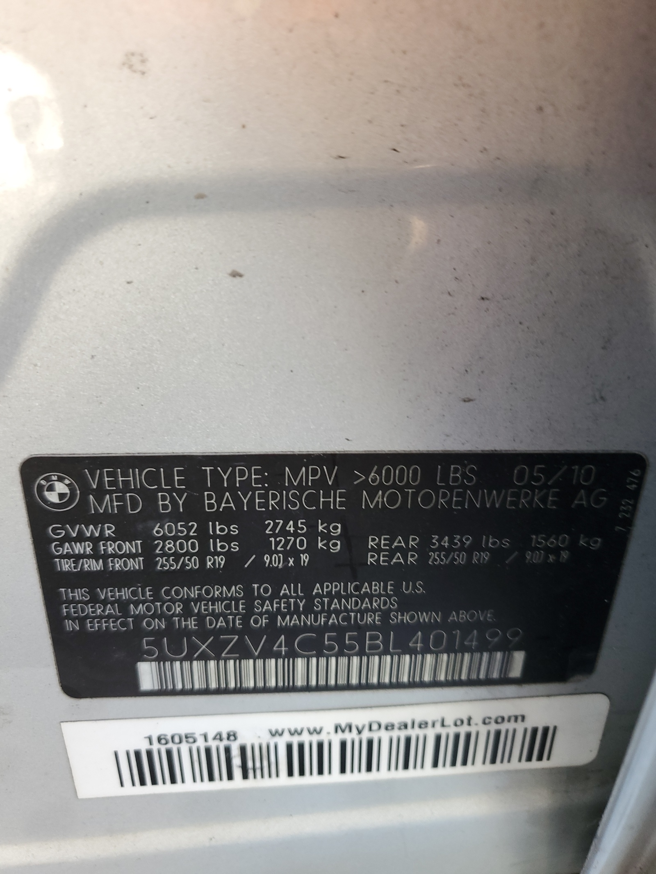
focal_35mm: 26
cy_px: 437
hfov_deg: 53.1
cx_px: 328
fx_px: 657
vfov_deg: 67.3
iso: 60
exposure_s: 1/120
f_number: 1.5
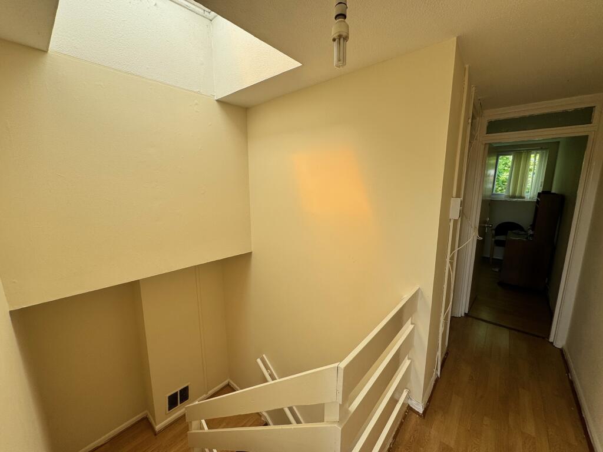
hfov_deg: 102.1
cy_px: 226
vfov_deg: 85.7
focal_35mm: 14
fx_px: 244
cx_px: 302
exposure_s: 1/253
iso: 40
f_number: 2.2
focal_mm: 2.22
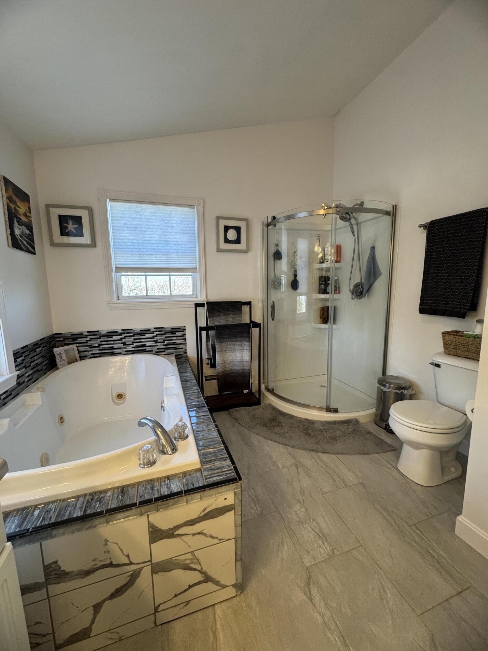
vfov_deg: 102.1
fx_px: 263
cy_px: 326
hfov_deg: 85.7
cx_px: 244
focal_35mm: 14
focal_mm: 2.22
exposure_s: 1/120
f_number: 2.2
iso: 200
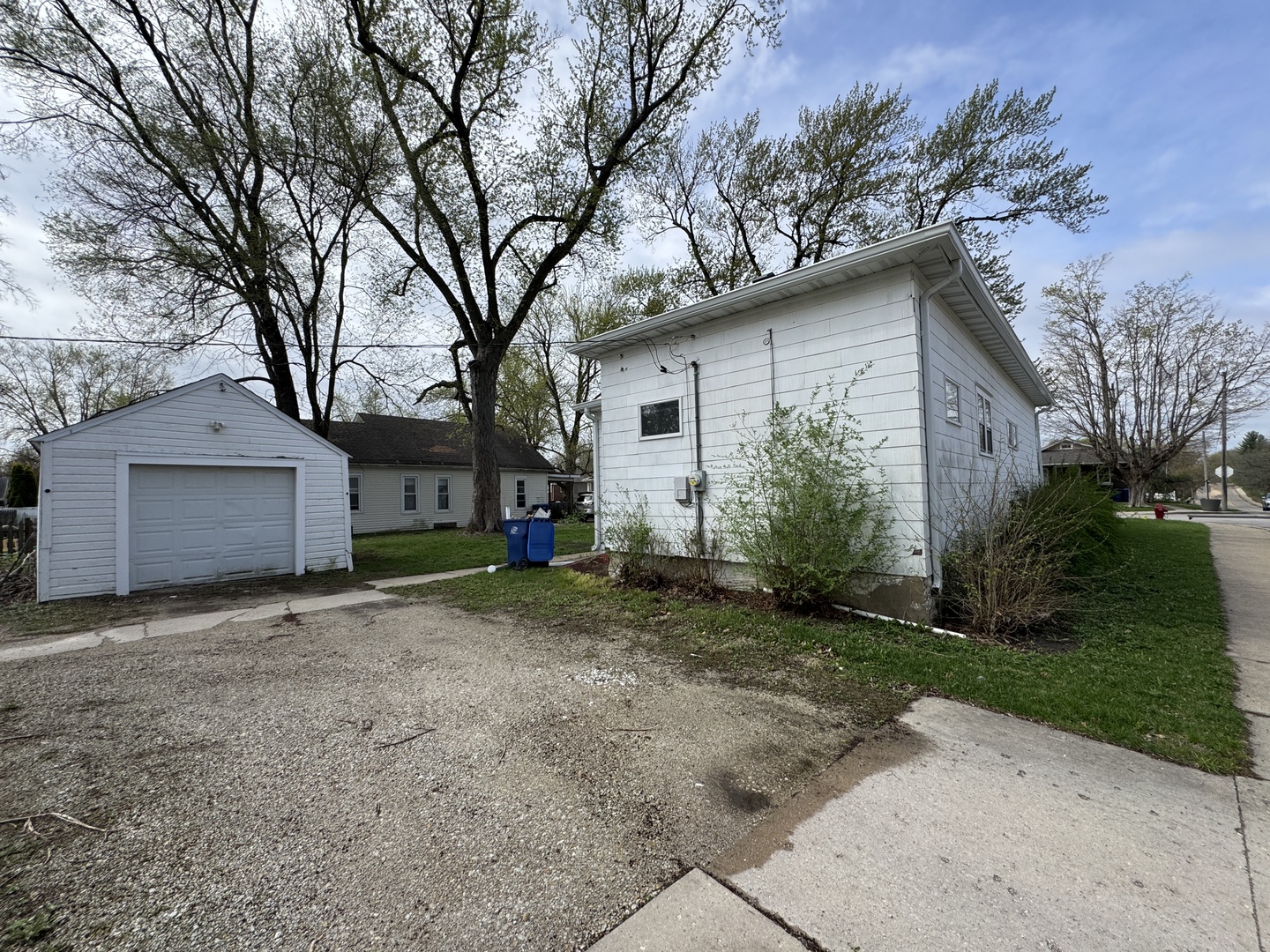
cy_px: 476
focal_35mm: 14
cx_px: 635
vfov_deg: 85.7
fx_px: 514
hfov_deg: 102.1
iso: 50
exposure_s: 1/1600
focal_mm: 2.22
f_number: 2.2
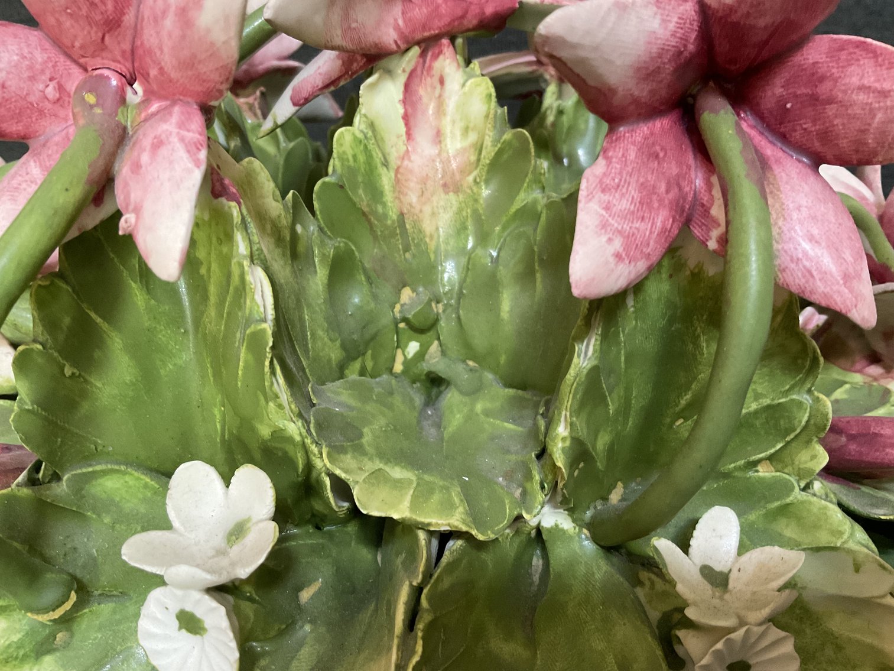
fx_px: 749
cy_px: 336
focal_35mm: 29
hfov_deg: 61.7
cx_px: 447
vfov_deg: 48.2
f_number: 1.8
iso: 250
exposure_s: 1/60
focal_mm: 3
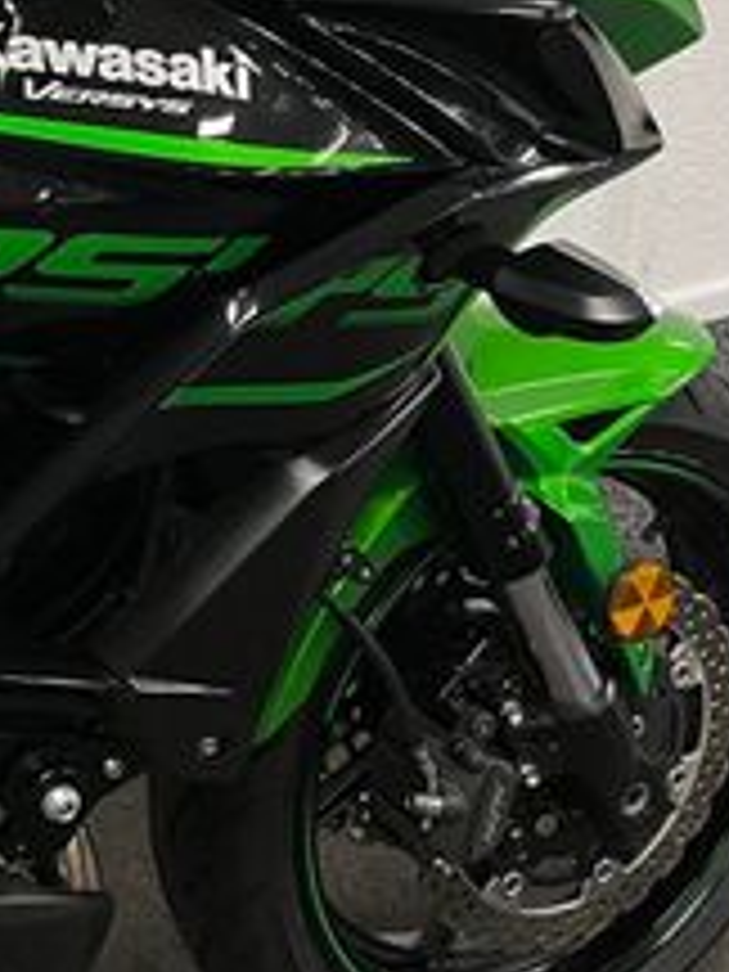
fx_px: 2162
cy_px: 54
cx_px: -436
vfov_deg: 24.4
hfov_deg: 16.9
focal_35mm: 77
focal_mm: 5.1
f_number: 1.6
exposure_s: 1/50
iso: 64
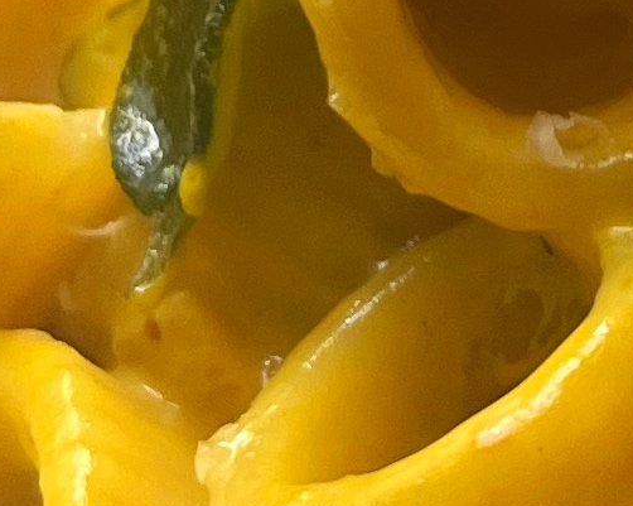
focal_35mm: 204
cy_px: -187
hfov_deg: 9.1
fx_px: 3820
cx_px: 1083
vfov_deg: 7.5
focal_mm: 5.7
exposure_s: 1/121
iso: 125
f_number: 1.5
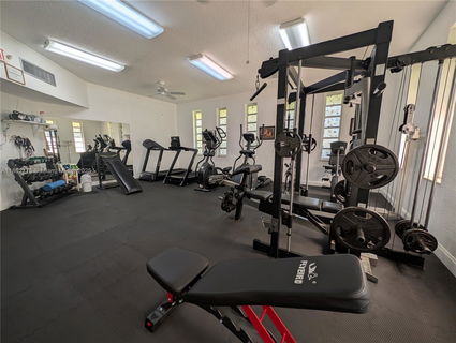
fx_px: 158
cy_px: 172
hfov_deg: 110.5
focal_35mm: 12
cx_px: 228
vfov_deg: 94.6
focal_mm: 2.23
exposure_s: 1/132
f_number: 1.95
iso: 38
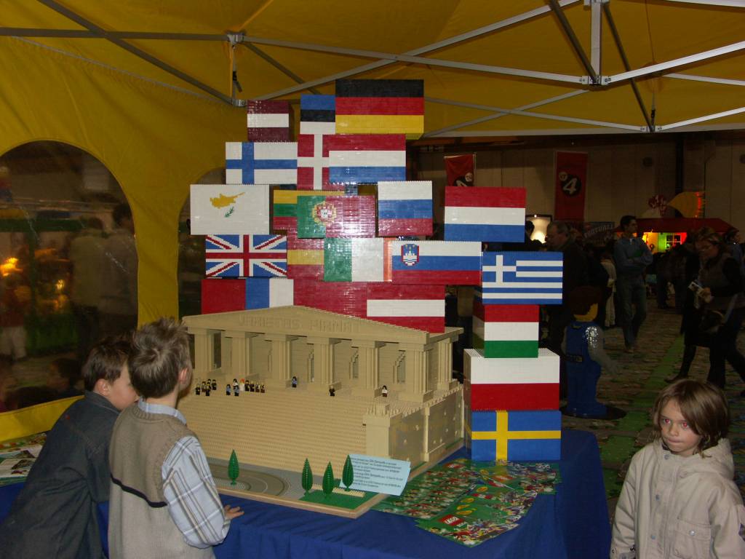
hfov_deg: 52.6
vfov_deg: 40.7
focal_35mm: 35
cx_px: 372
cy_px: 280
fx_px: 753
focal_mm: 9.14
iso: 200
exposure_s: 1/50
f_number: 2.8
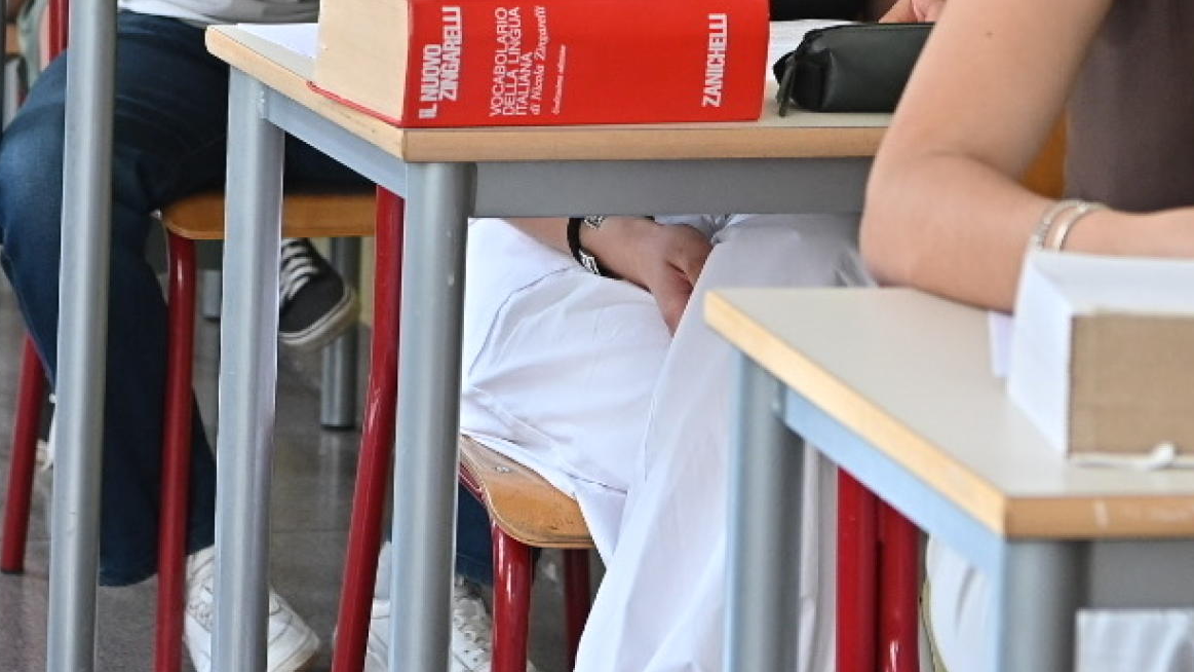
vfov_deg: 7.2
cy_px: -363
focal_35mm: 166
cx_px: 518
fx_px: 5255
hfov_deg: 13.0
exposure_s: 1/80
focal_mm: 60
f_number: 5
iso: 1000
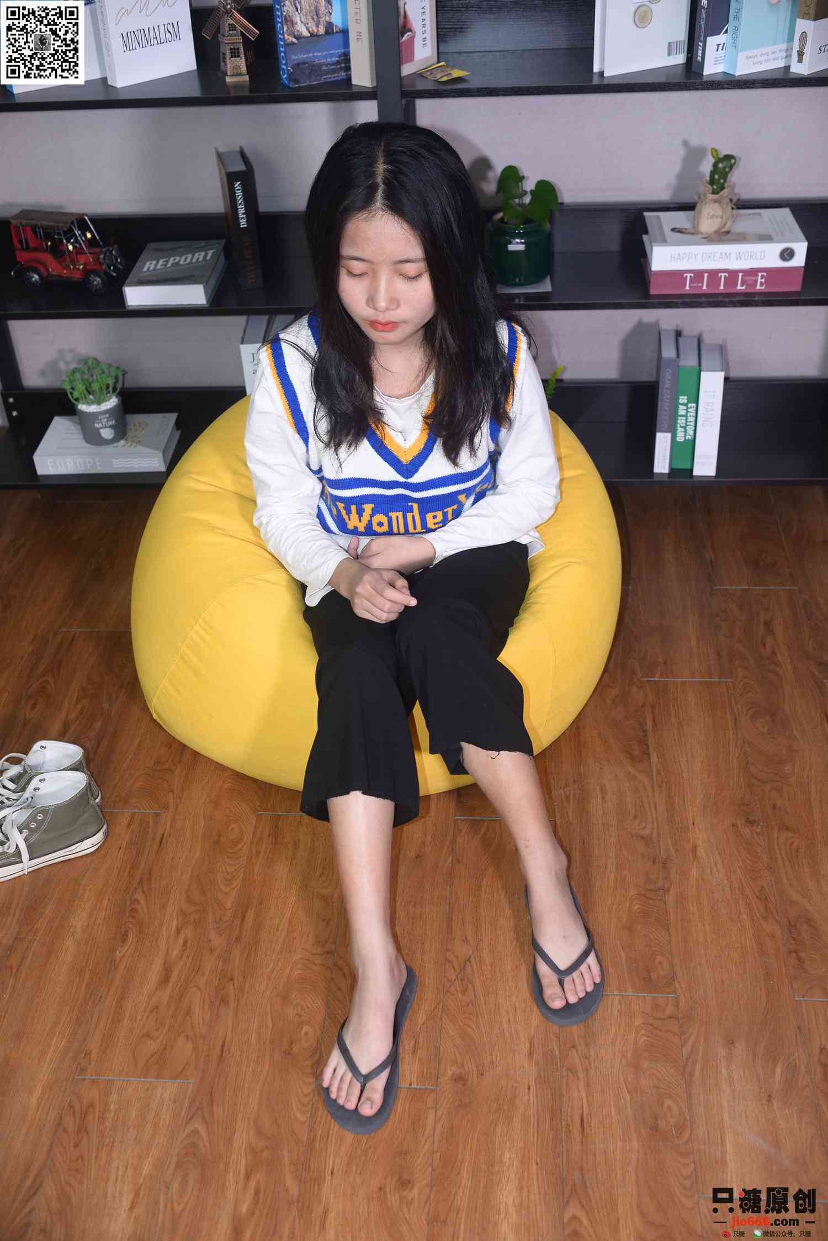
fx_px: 1206
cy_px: 620
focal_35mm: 35
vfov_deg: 54.4
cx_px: 414
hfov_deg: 37.9
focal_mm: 35
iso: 500
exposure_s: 1/80
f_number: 5.6
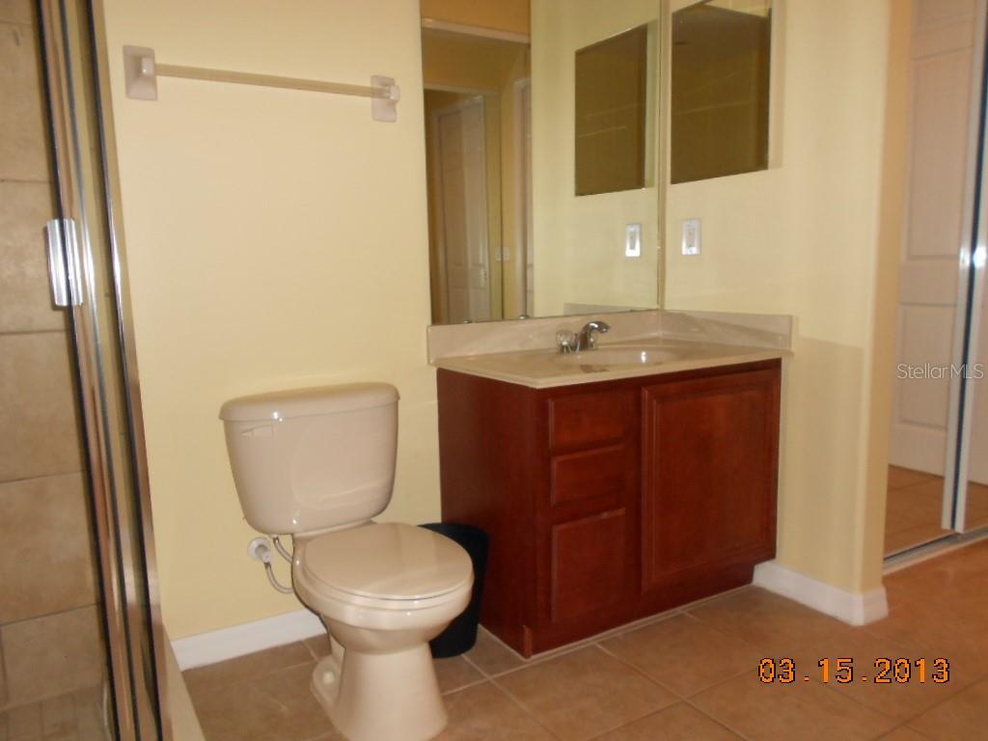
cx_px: 494
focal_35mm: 26
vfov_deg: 53.1
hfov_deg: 67.3
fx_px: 742
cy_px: 370
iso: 250
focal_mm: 4.6
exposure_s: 1/25
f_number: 3.2
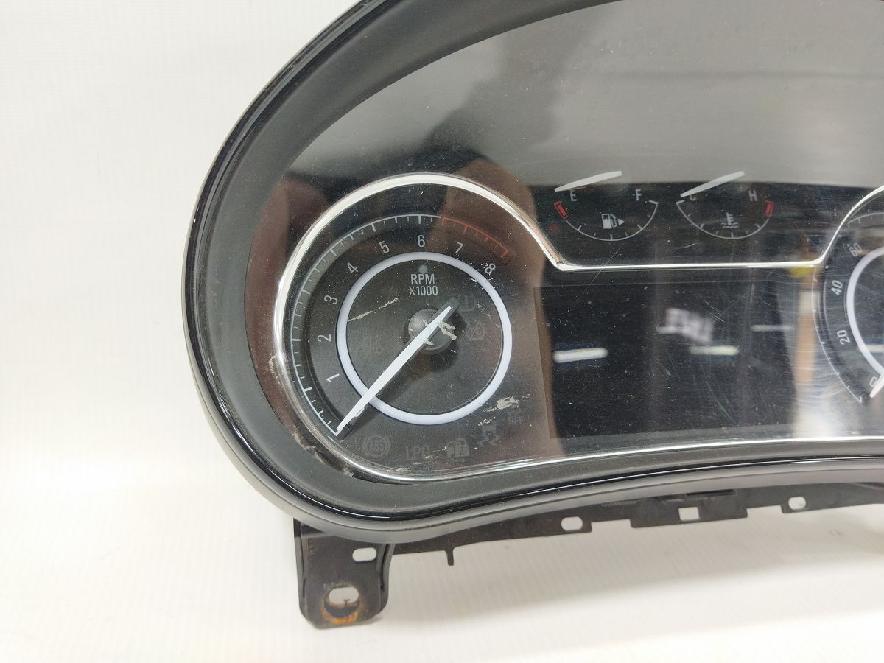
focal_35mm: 27
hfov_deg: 65.3
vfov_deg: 51.4
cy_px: 332
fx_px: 690
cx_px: 442
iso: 104
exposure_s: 1/50
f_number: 1.79
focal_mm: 4.71
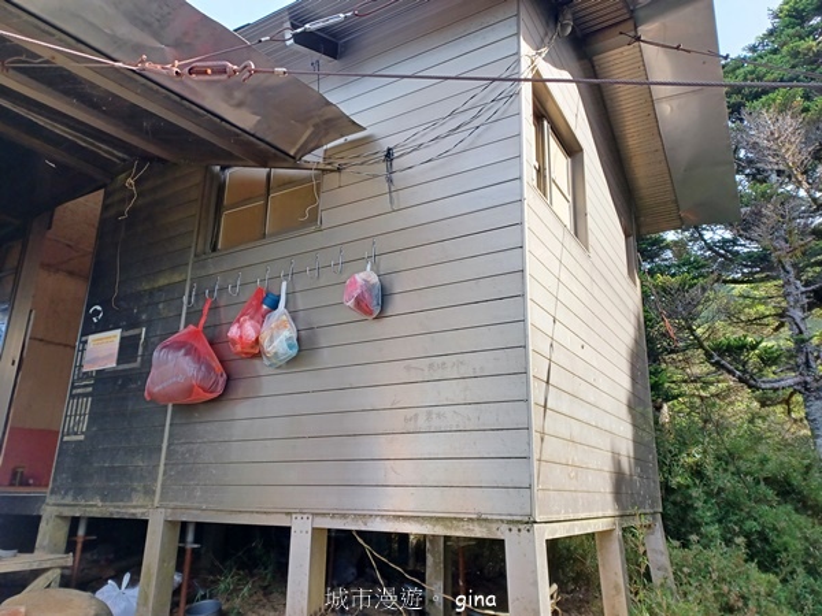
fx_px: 594
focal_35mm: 25
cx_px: 411
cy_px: 308
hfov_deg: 69.4
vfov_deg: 54.9
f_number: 1.8
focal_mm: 4.6
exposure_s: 1/100
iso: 40
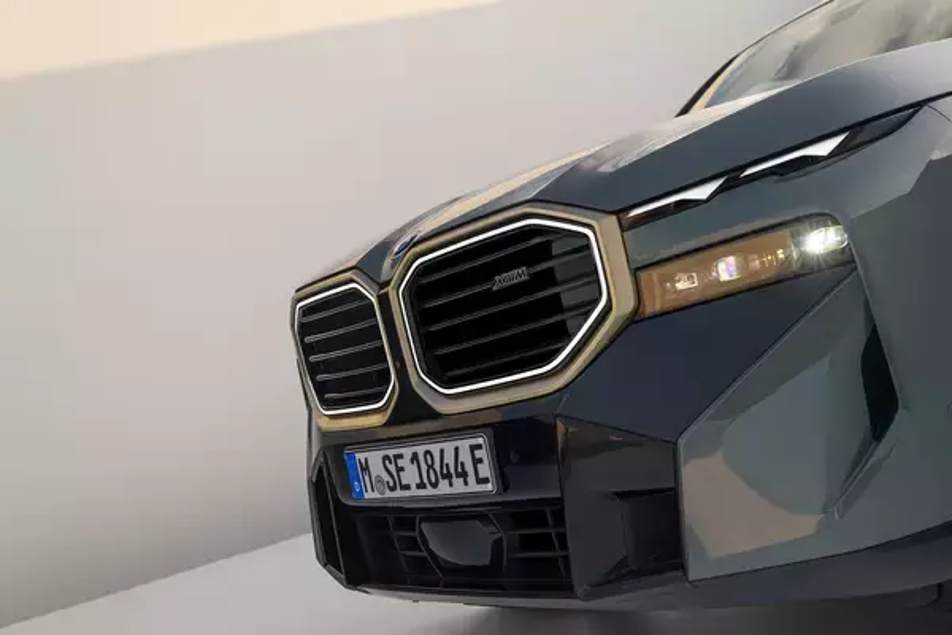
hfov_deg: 47.4
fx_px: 1084
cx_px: 476
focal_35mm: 41
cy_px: 318
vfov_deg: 32.6
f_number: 4.5
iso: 250
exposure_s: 1/125
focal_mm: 41
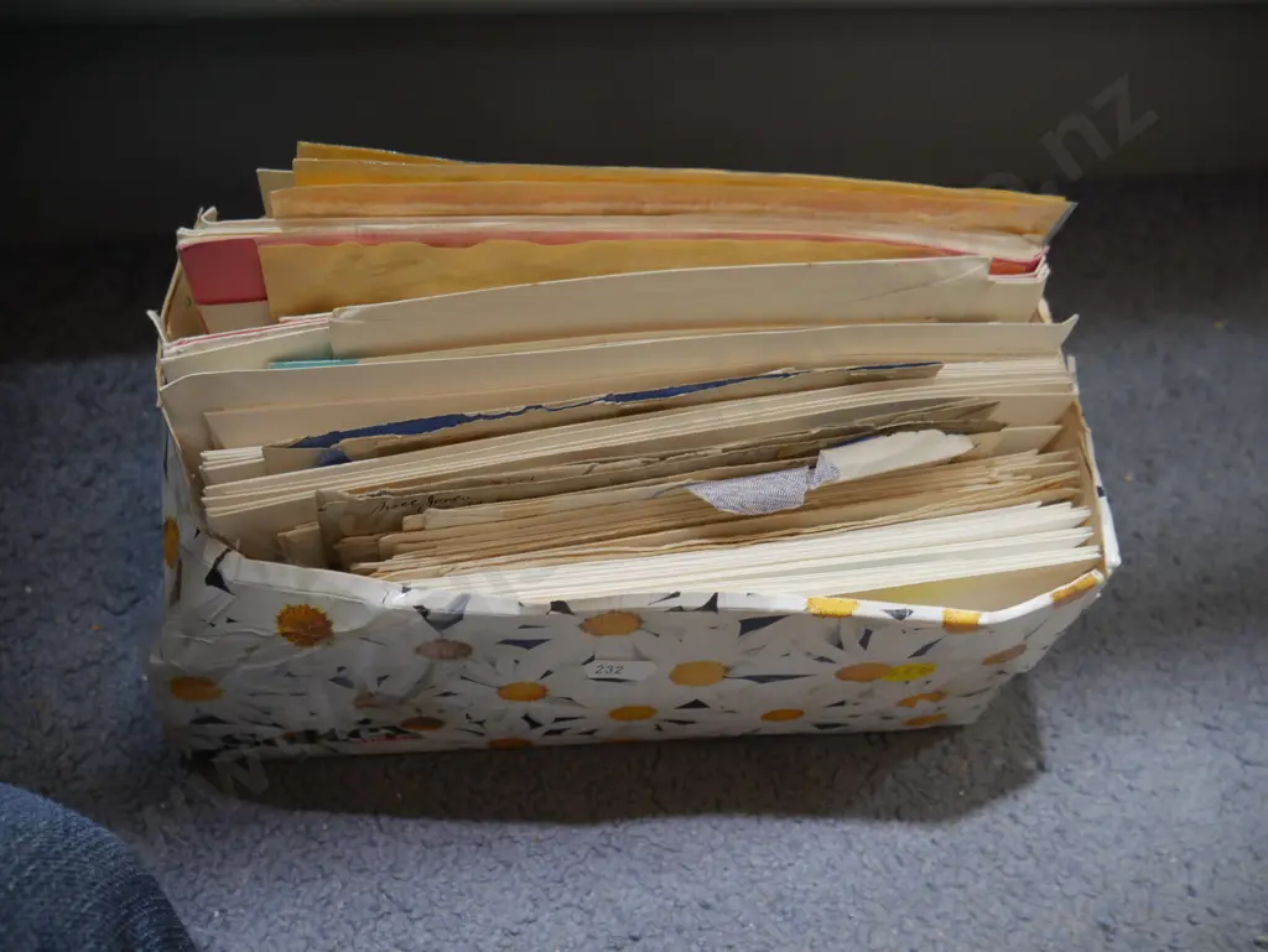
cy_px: 476
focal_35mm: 28
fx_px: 1026
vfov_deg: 49.8
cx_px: 634
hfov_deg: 63.4
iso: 320
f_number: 3.5
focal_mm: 14
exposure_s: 1/60
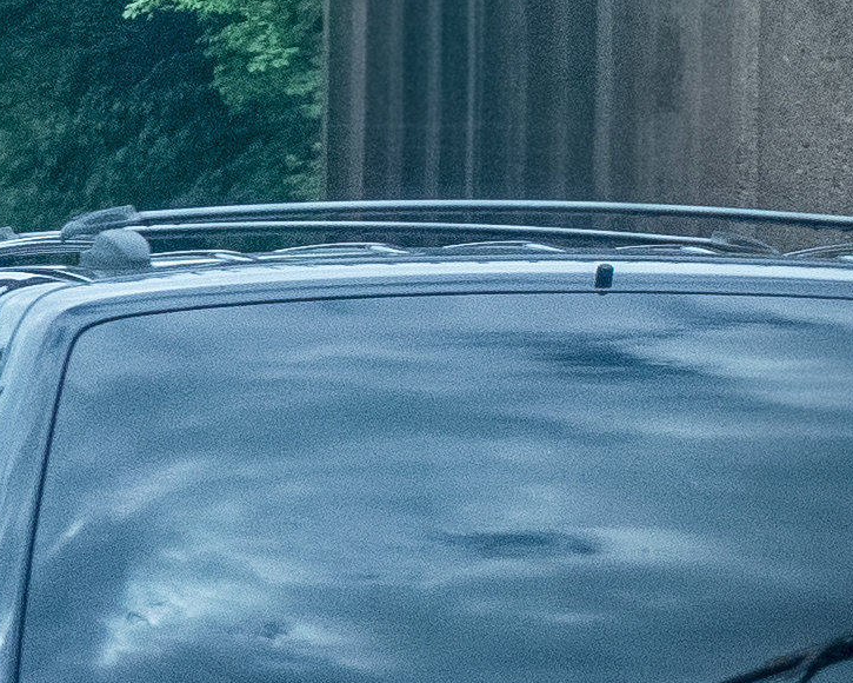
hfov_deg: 2.3
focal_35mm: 815
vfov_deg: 1.9
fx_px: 20575
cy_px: -324
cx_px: -2512
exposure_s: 1/1000
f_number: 5.6
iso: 400
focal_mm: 70
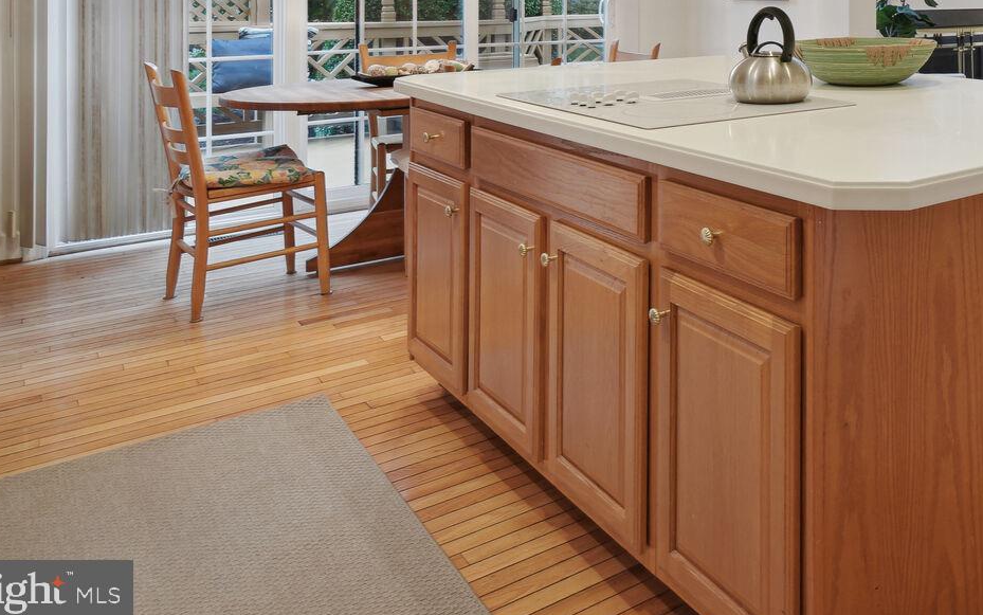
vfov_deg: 32.8
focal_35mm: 36
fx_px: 965
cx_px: 850
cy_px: 15
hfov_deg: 49.2
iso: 400
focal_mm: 19
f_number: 8
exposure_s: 1/2.5
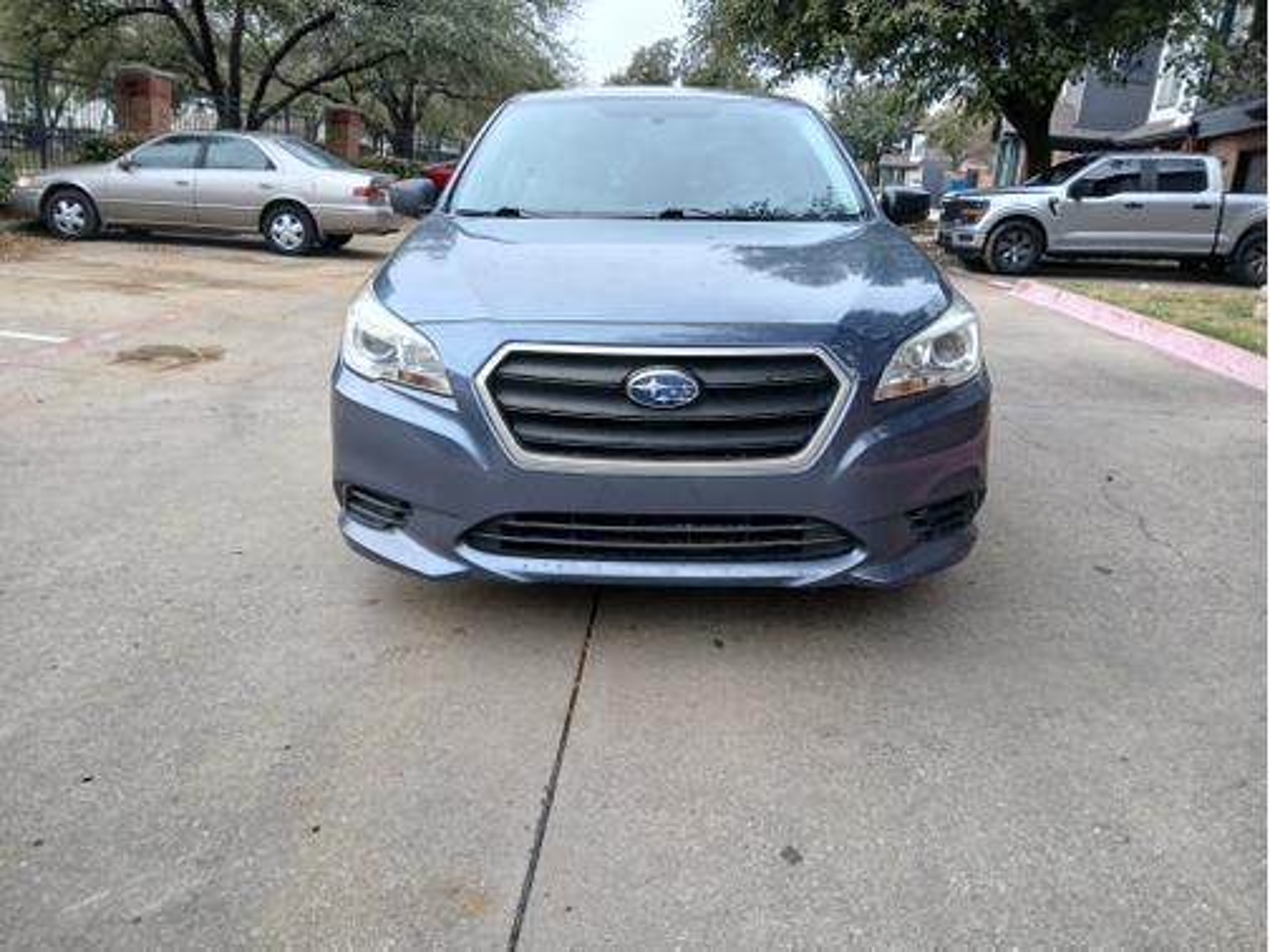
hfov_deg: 67.3
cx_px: 635
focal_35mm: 26
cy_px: 476
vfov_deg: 53.1
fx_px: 954
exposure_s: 1/60
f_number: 1.8
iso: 32
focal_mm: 3.98
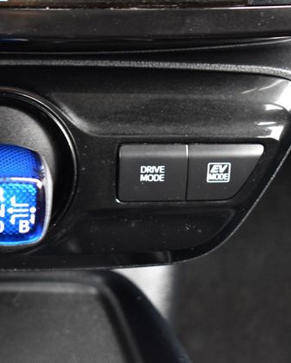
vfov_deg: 20.0
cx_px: 42
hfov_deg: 15.9
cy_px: 181
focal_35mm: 96
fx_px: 1029
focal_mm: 45
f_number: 5
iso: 1600
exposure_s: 1/10
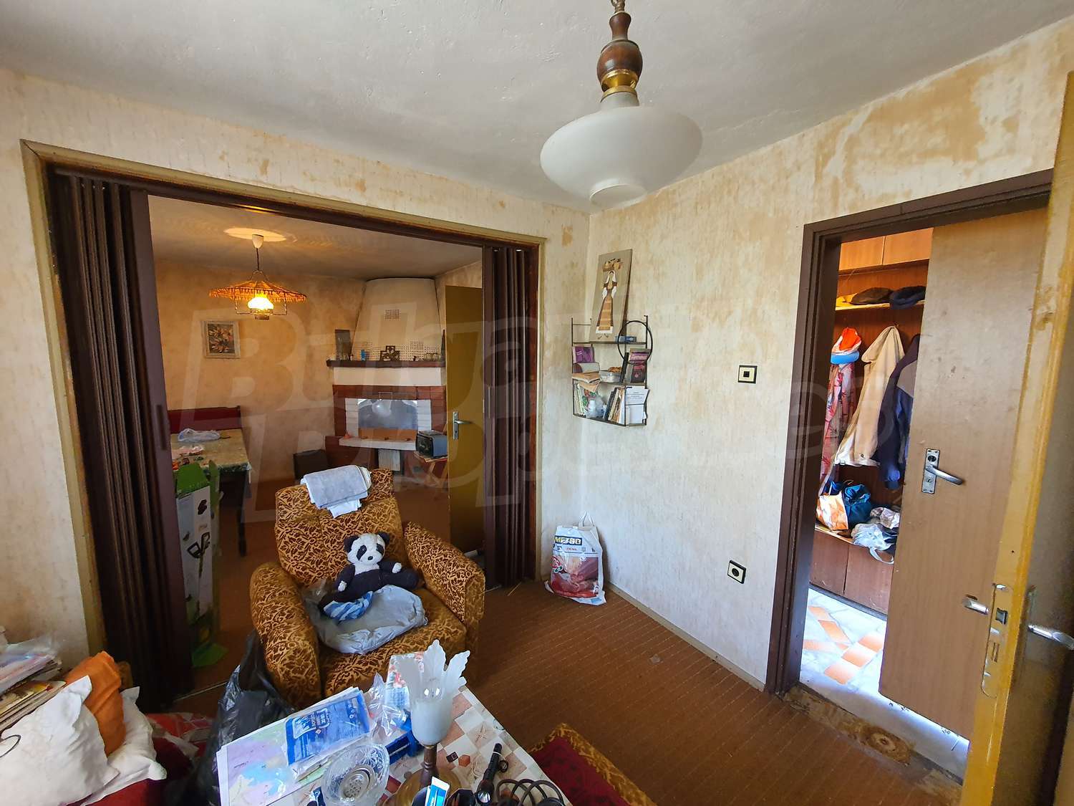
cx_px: 537
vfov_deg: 89.9
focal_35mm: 13
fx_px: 403
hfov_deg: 106.2
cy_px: 403
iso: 400
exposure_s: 1/33
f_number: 2.2
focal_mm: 1.8
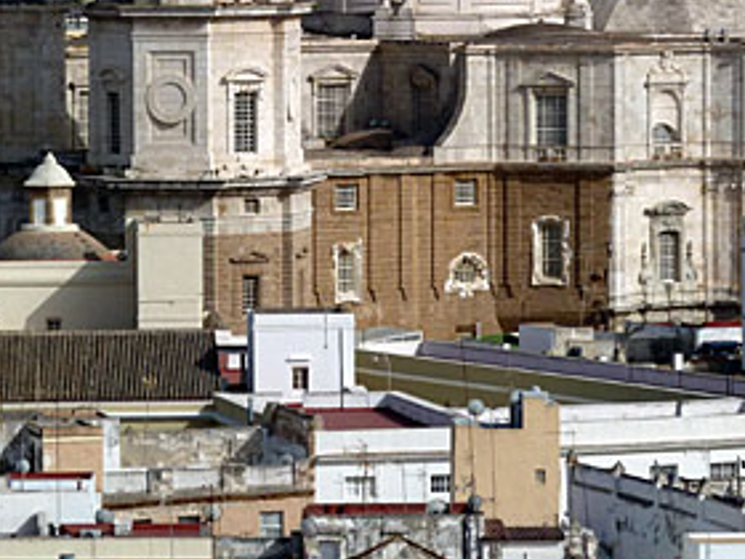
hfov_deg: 6.7
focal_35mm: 294
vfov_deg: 5.0
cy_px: 5
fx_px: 6327
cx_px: 295
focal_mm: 22.5
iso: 80
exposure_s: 1/800
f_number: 5.6
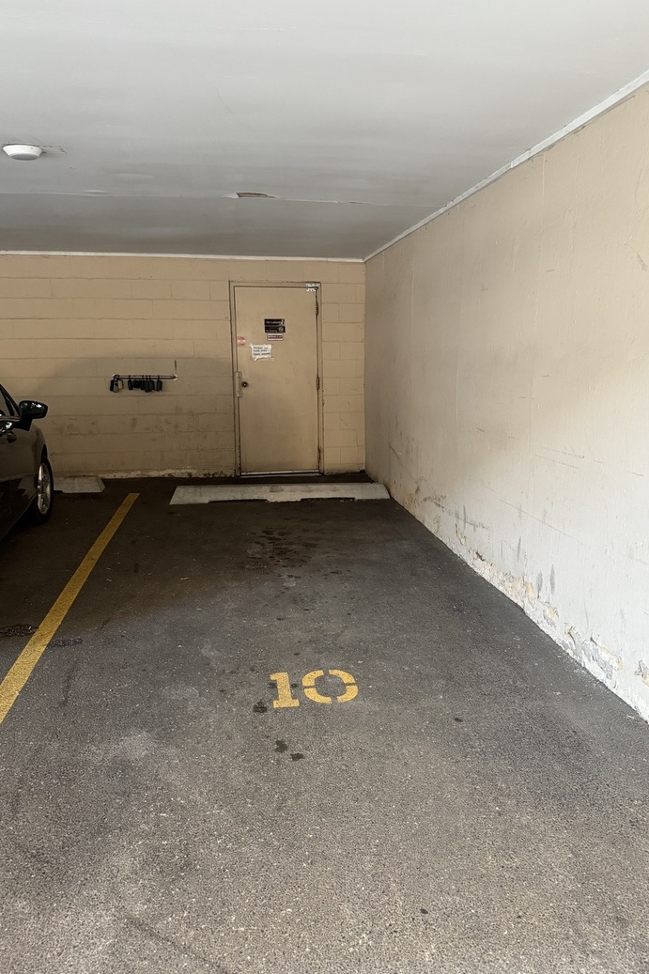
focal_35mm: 26
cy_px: 471
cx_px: 363
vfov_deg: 69.4
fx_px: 703
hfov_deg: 49.4
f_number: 1.78
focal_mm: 6.76
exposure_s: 1/60
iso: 400
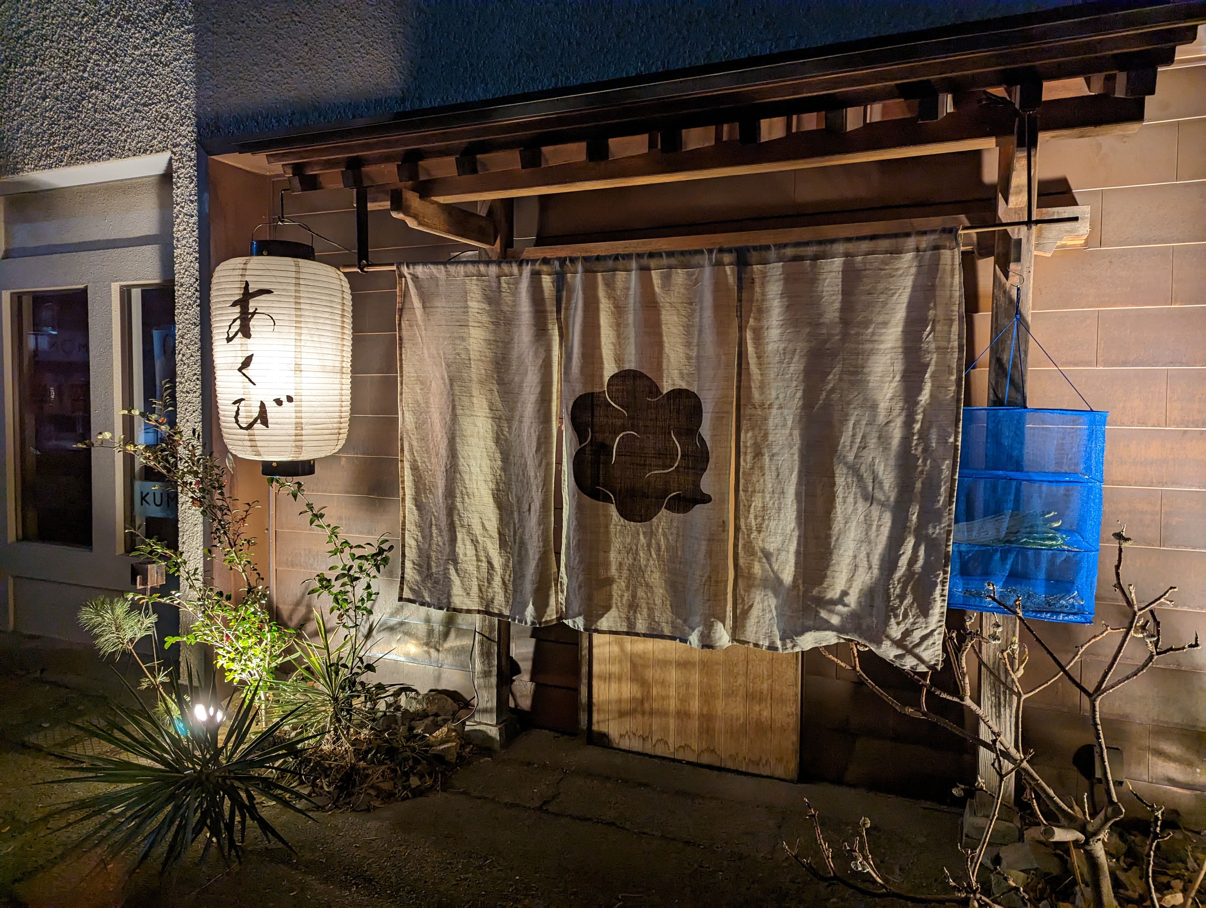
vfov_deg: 56.9
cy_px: 454
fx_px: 837
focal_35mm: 24
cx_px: 603
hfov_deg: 71.5
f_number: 1.85
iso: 147
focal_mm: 6.81
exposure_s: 1/25
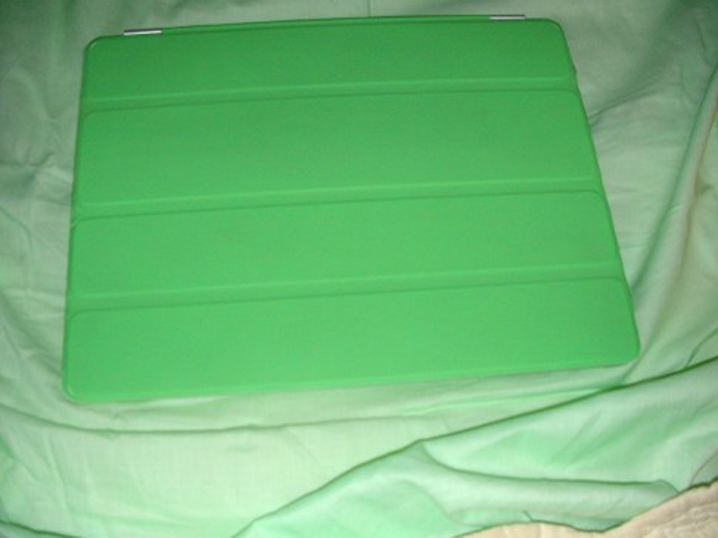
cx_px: 358
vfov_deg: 36.8
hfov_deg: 47.9
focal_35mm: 39
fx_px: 809
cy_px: 268
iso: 100
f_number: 3.5
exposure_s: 1/40
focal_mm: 6.3
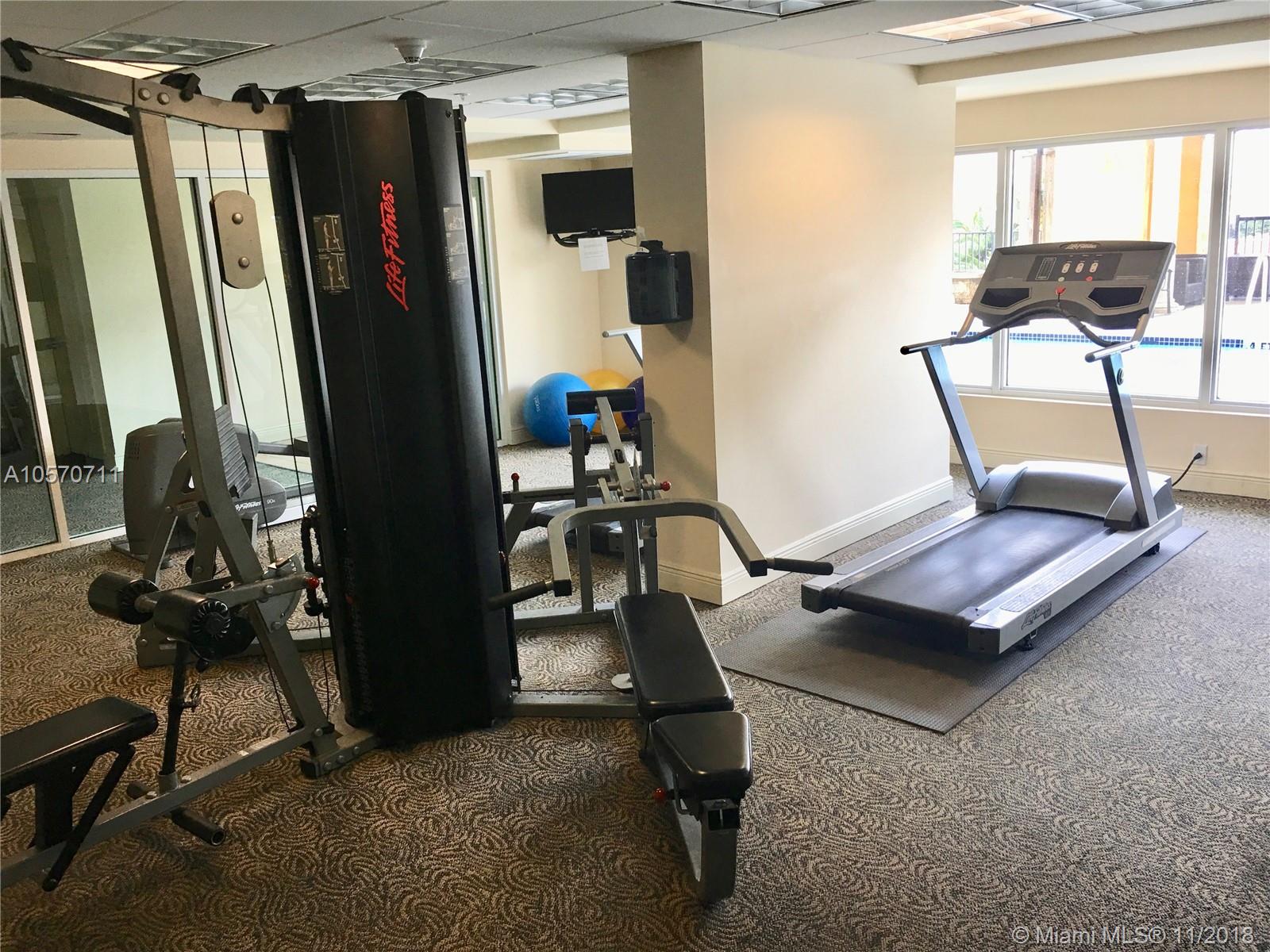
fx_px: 1064
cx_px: 635
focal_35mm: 29
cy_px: 476
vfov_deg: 48.2
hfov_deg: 61.7
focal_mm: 4.15
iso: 25
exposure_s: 1/30
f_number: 2.2
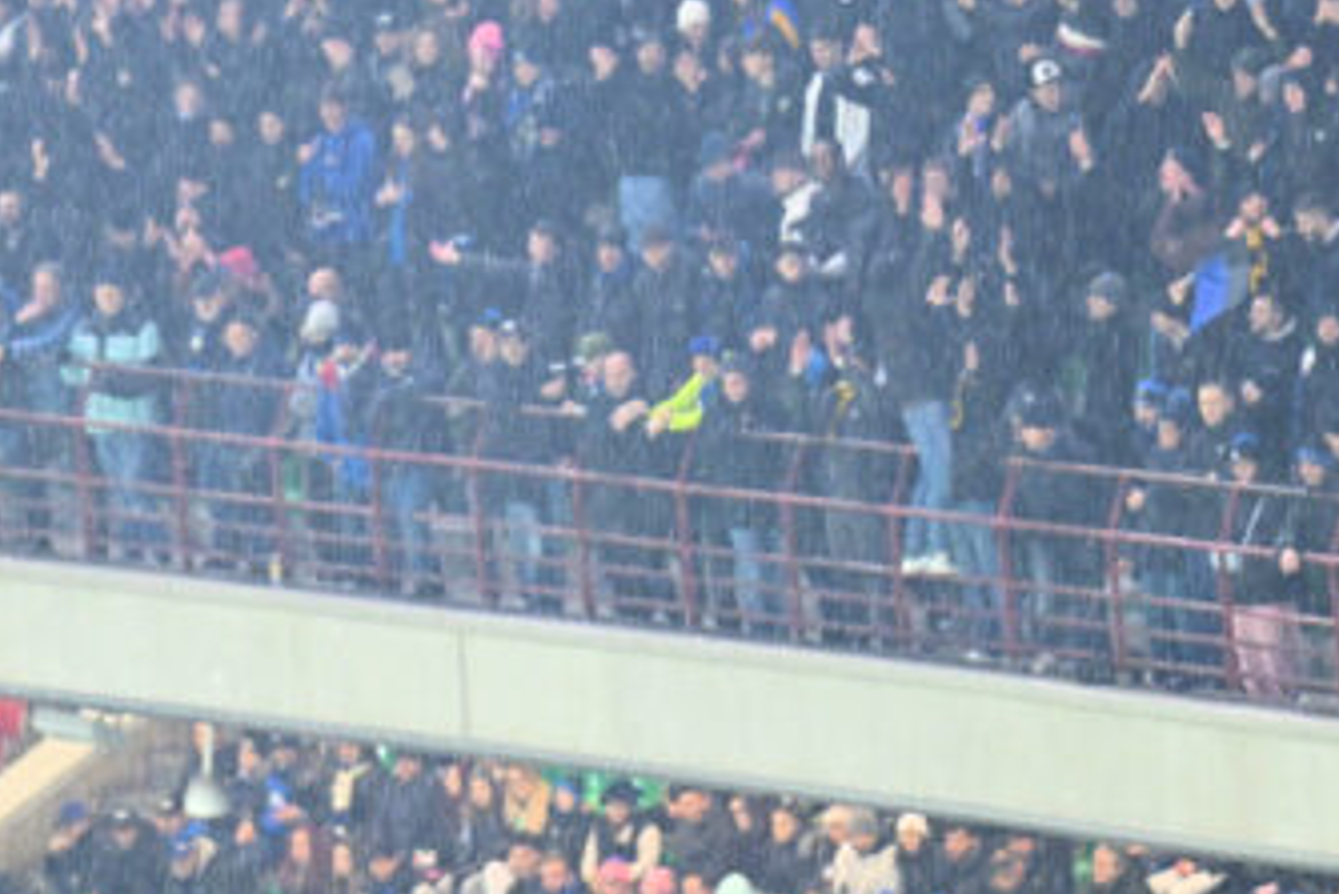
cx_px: 1119
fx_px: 22809
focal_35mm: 613
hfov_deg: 3.4
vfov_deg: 2.2
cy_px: -26
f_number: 3.5
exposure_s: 1/125
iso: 1250
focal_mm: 200
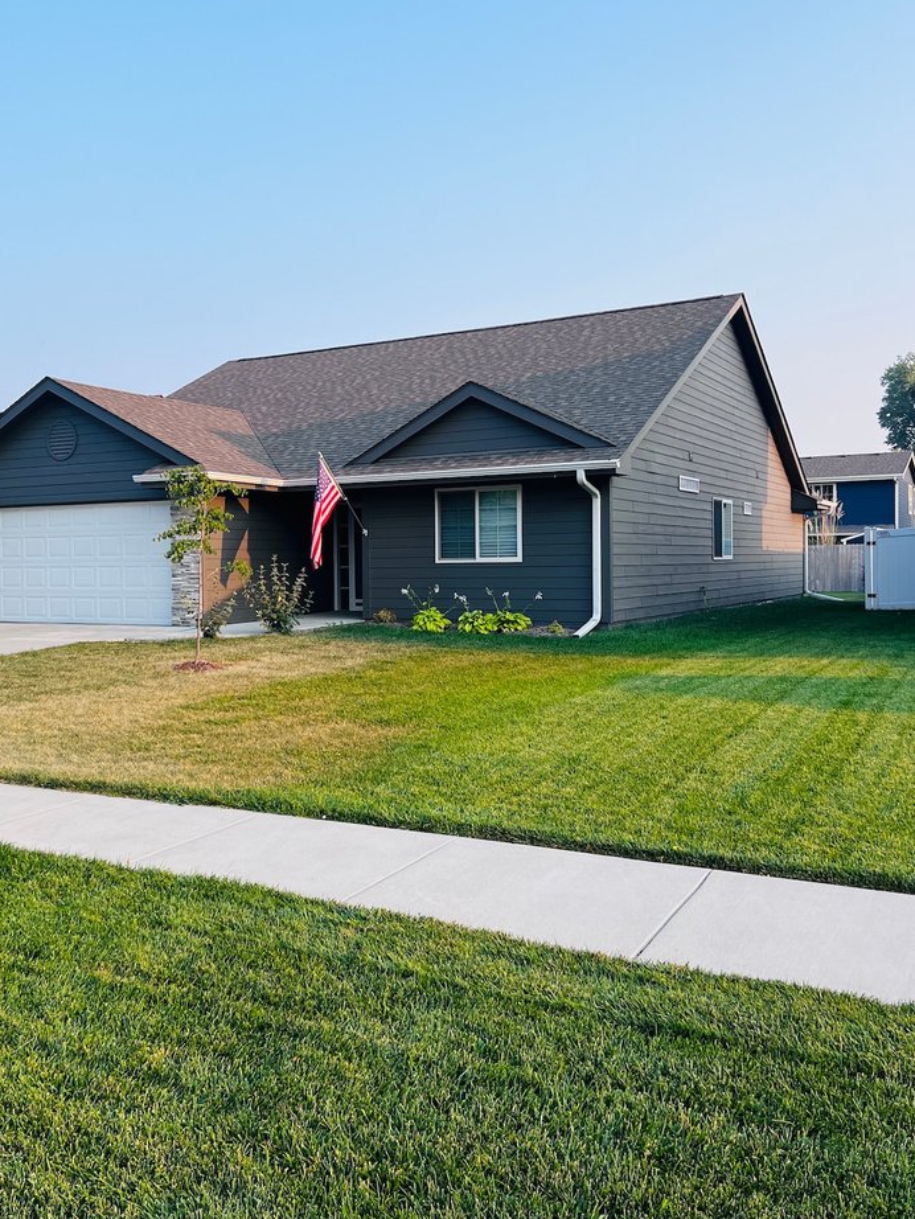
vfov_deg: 56.8
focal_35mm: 32
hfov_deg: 43.9
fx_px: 1127
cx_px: 357
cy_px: 585
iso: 50
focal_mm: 5.7
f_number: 1.5
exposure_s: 1/1171
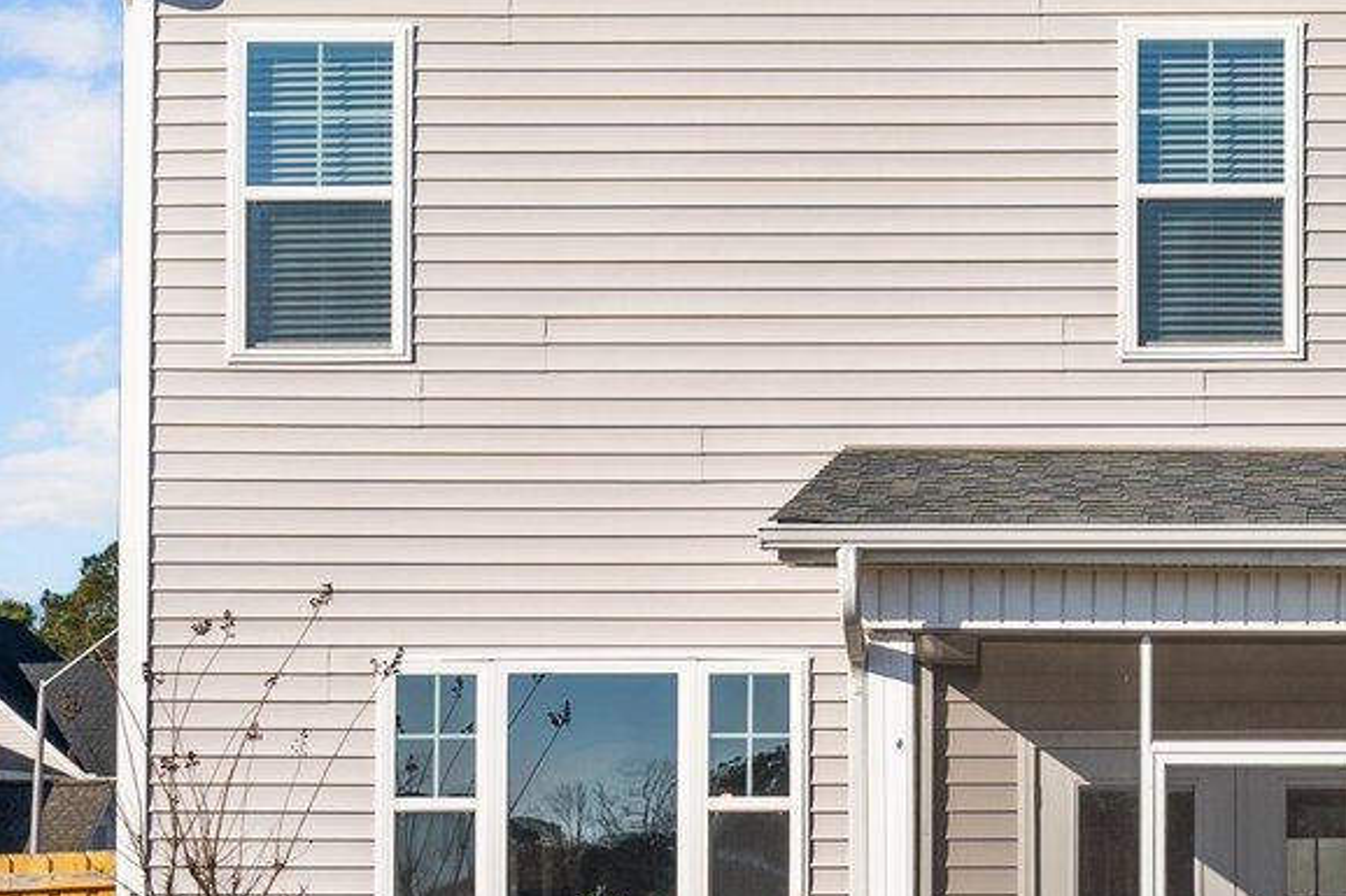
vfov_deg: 11.0
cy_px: 765
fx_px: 4635
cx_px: 1469
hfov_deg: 16.1
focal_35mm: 124
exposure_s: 1/4000
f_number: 4
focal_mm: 35
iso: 200
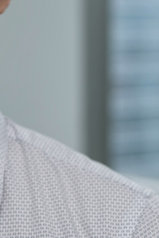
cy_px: 14
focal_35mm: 159
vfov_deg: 12.8
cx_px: -97
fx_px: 1052
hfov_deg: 8.4
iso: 50
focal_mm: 35
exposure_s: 1/125
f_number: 2
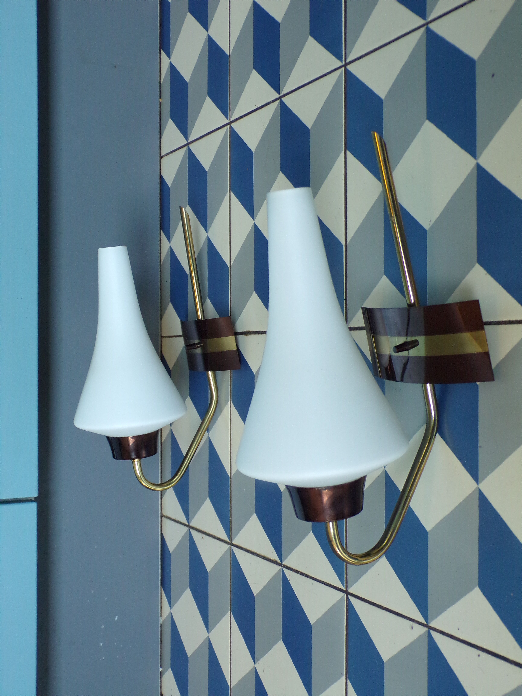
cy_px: 348
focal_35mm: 42
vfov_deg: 44.8
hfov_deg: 34.3
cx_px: 261
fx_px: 844
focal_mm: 7.6
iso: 256
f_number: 3.4
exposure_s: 1/17
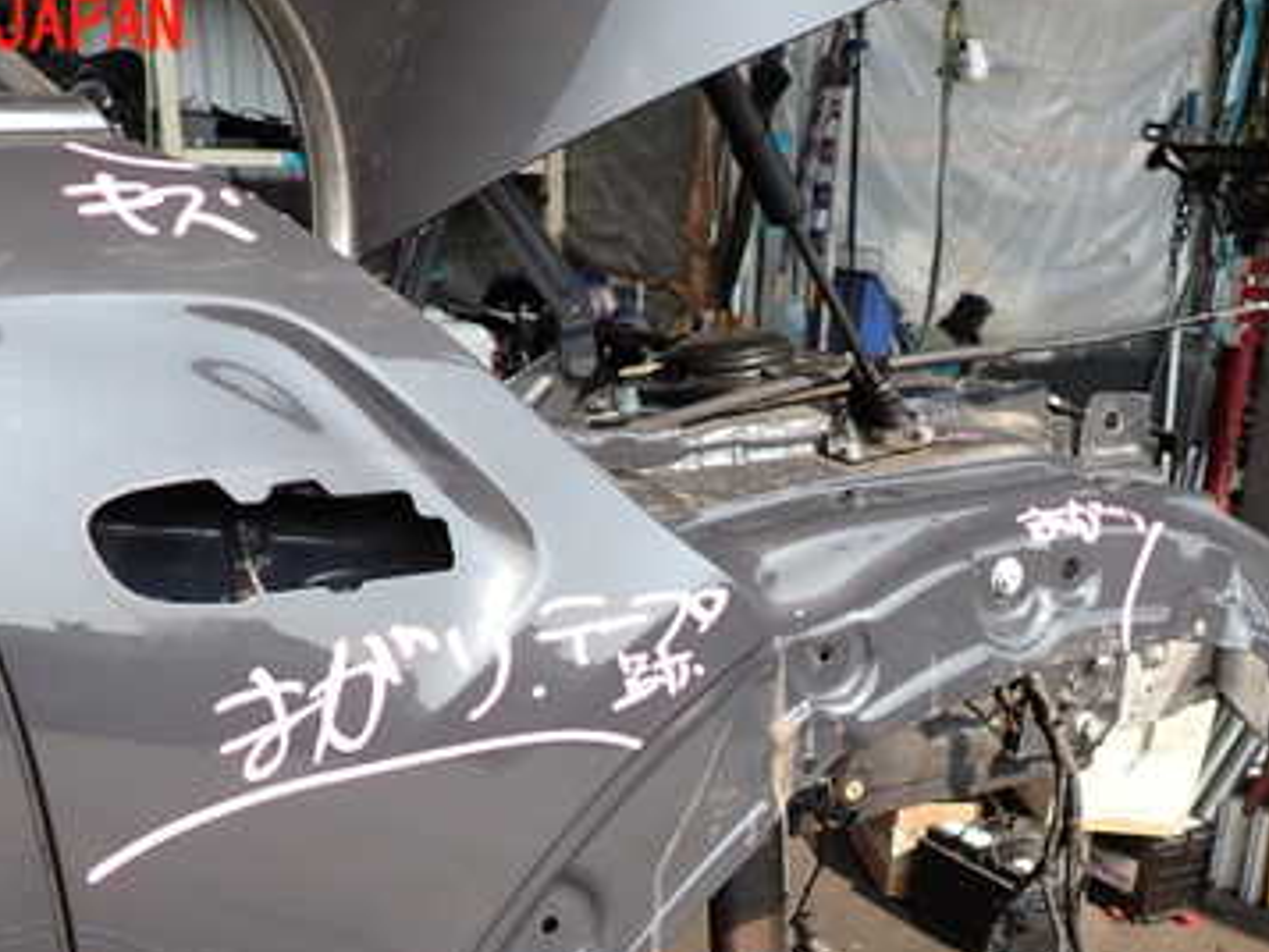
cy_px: 781
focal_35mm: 42
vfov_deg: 33.2
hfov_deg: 44.8
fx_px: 1540
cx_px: 604
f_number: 2.8
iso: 100
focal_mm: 4.5
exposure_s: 1/500
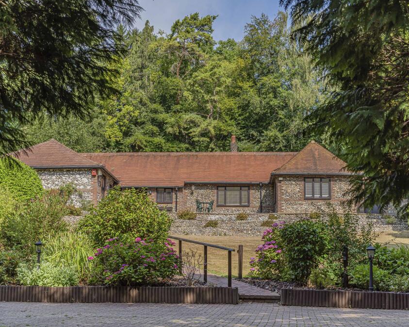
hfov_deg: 33.0
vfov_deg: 26.7
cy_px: 164
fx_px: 690
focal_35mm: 57
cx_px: 202
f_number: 8
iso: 200
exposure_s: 1/250
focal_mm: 50
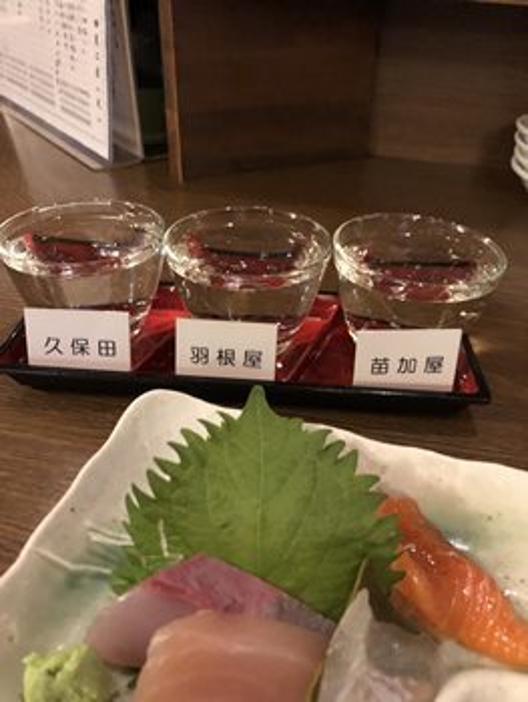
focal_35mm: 28
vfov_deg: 63.4
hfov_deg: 49.8
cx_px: 264
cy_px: 351
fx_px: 569
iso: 125
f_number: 1.8
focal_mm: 3.99
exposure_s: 1/4
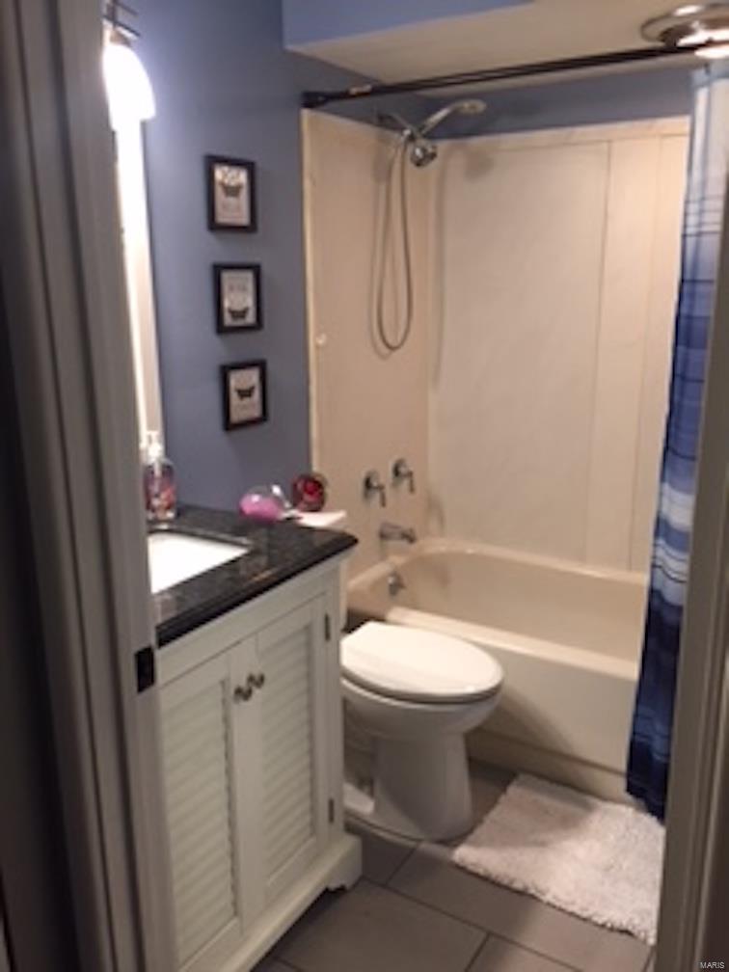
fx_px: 814
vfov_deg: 61.7
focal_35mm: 29
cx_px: 364
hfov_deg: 48.2
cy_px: 486
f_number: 2.2
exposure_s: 1/30
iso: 80
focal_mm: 4.15
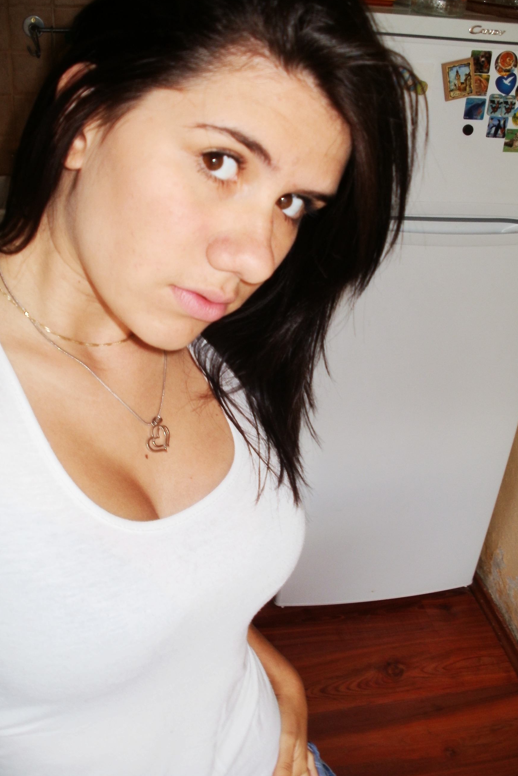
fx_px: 820
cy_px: 385
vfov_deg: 50.7
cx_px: 256
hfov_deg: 35.1
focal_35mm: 38
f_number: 3.5
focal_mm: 6.3
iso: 100
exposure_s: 1/30
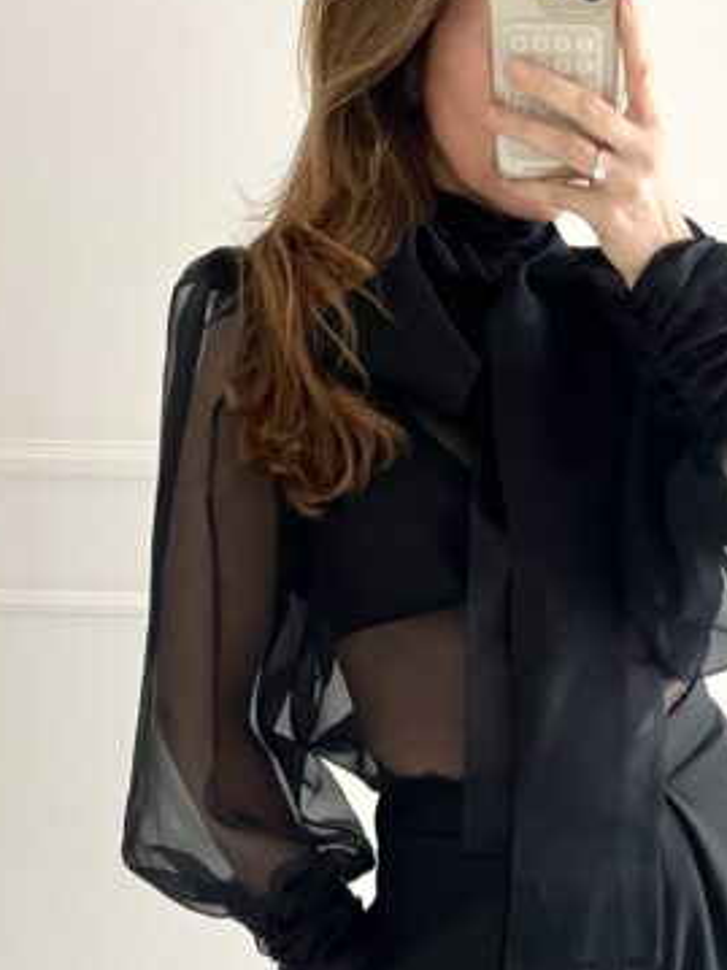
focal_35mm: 58
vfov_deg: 31.3
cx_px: 513
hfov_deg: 25.0
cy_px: 913
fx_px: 1625
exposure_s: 1/60
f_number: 1.5
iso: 250
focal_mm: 5.7
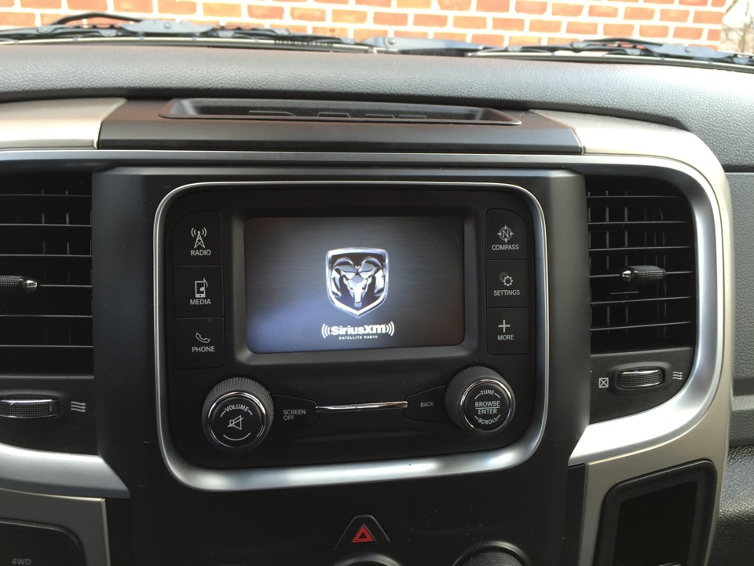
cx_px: 377
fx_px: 632
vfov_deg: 48.2
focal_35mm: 29
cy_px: 283
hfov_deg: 61.7
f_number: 2.2
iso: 32
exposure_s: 1/40
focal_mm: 4.15
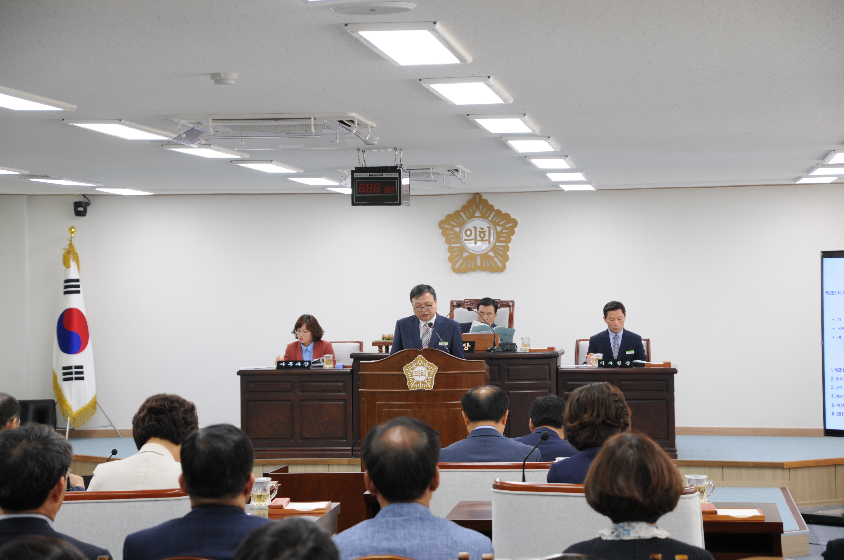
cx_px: 422
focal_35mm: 98
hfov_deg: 20.9
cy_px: 280
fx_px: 2283
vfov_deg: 14.0
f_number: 5
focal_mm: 65
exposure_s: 1/13
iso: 200
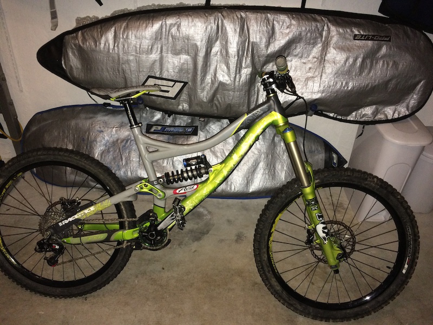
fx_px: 363
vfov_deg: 48.2
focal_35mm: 29
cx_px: 216
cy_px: 162
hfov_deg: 61.7
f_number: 2.2
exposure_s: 1/16
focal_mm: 4.15
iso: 250
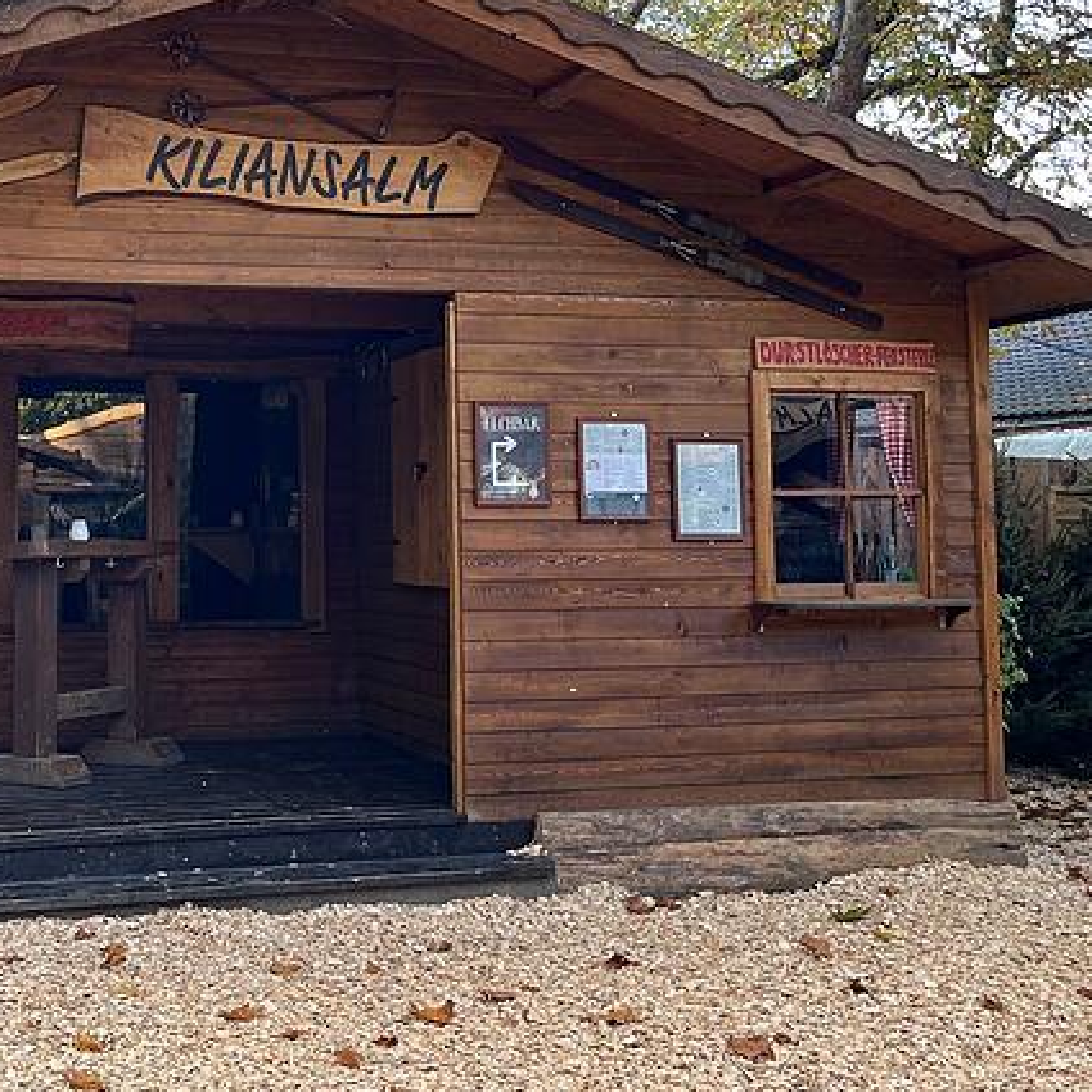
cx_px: 230
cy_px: 425
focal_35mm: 45
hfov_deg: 36.4
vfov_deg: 37.4
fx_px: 1606
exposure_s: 1/148
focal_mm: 5.1
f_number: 1.6
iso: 64
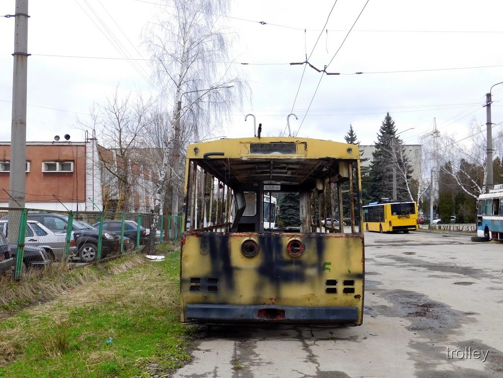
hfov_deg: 46.8
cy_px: 189
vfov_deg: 36.0
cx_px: 252
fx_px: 581
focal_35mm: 40
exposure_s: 1/160
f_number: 3.6
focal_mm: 7.1
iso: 125
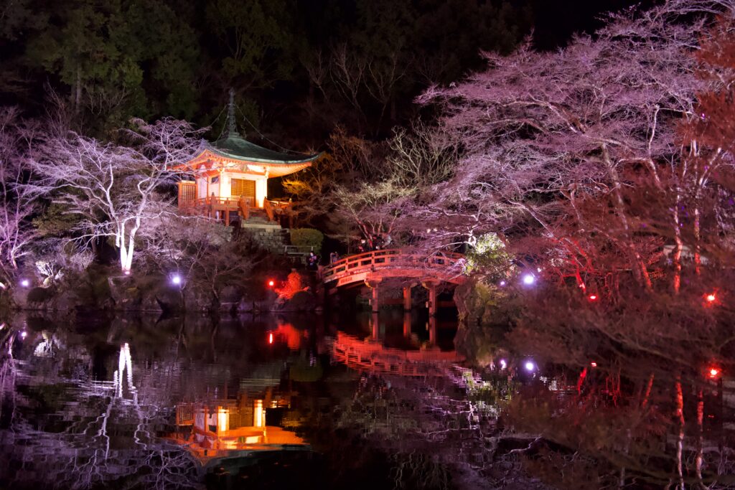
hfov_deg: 54.4
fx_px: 715
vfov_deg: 37.9
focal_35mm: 35
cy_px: 245
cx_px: 368
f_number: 3.2
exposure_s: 1/30
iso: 12800
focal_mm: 35
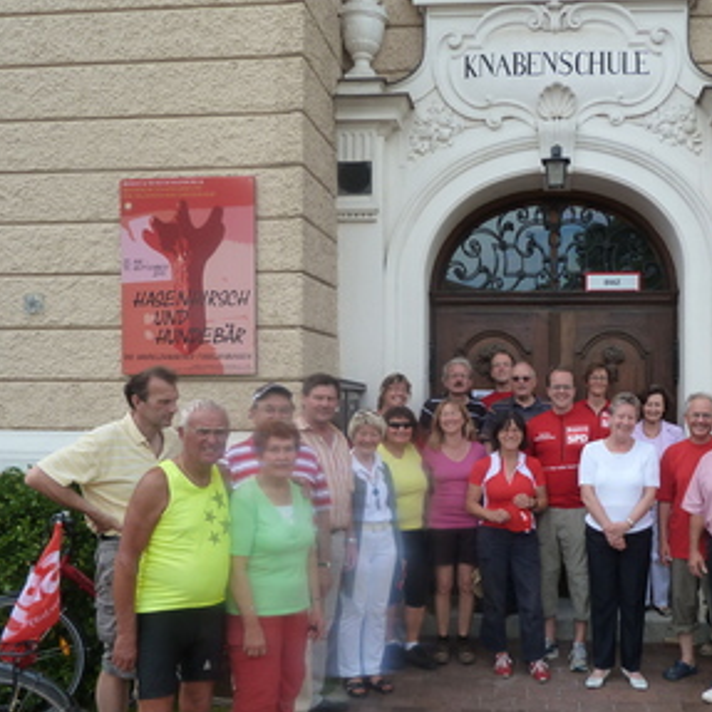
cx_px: 471
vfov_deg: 44.7
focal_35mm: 37
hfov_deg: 44.3
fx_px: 861
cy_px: 429
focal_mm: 4.1
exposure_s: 1/320
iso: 125
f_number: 3.3
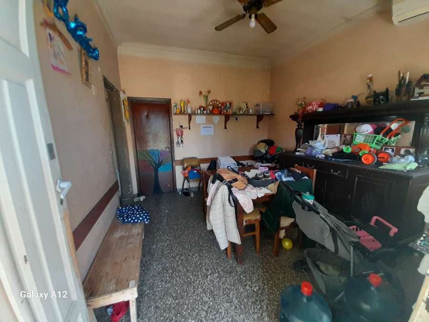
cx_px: 214
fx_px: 161
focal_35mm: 13
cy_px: 161
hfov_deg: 106.2
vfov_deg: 89.9
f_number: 2.2
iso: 200
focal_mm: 1.13
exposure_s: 1/50
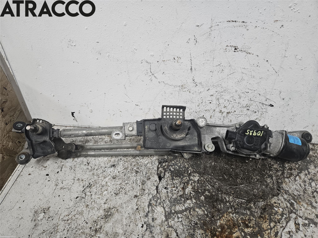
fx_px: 211
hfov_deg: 73.9
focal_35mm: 23
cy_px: 119
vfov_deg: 58.9
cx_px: 159
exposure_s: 1/100
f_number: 1.8
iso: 250
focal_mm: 5.4
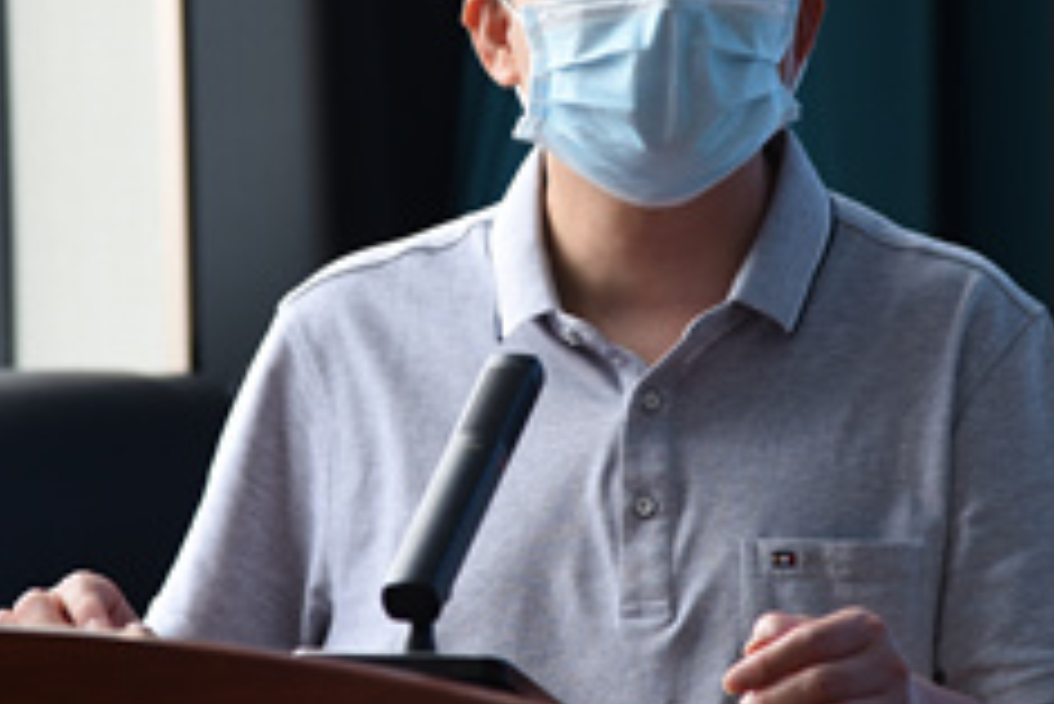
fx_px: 8232
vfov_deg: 4.9
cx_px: 556
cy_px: 83
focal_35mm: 281
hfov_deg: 7.3
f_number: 4
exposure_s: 1/60
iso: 160
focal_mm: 120
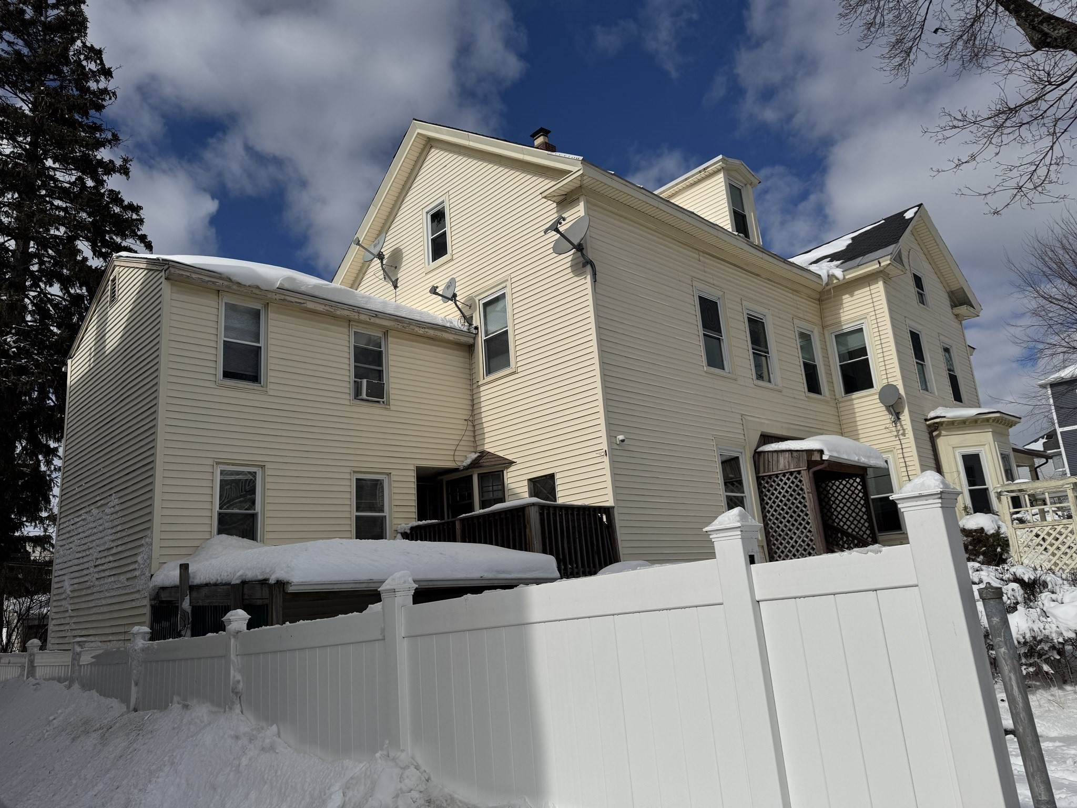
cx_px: 538
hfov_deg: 71.6
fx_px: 747
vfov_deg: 56.8
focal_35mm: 24
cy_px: 404
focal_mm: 6.76
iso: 64
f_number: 1.78
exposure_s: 1/12346
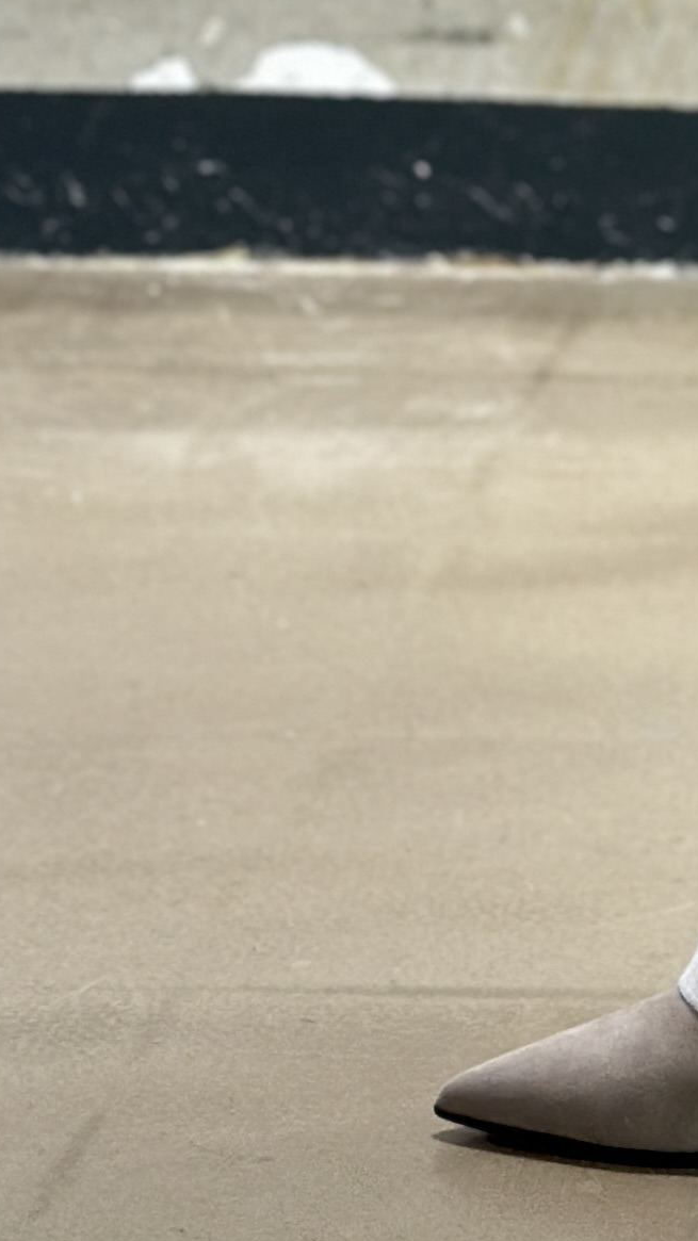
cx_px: 1257
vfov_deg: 11.5
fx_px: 5958
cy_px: -537
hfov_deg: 6.6
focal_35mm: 181
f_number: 1.78
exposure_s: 1/100
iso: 125
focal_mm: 6.86
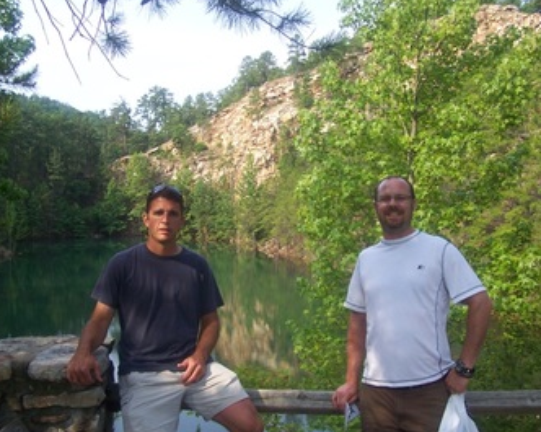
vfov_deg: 37.3
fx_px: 640
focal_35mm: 40
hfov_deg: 45.8
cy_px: 235
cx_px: 277
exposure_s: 1/350
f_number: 2.7
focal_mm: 5.6
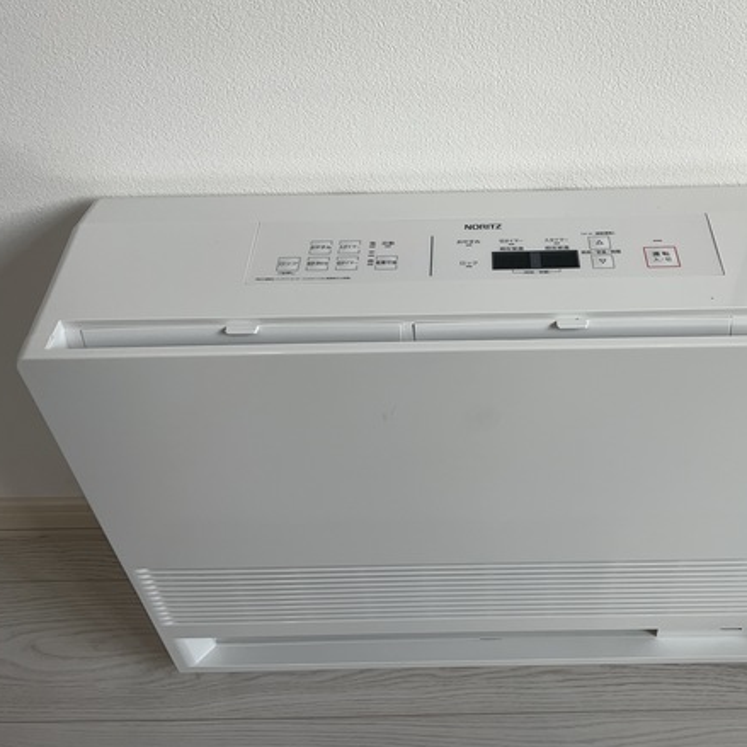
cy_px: 376
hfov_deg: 46.6
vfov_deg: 47.2
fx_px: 855
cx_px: 487
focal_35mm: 35
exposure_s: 1/178
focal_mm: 3
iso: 16
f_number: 1.8
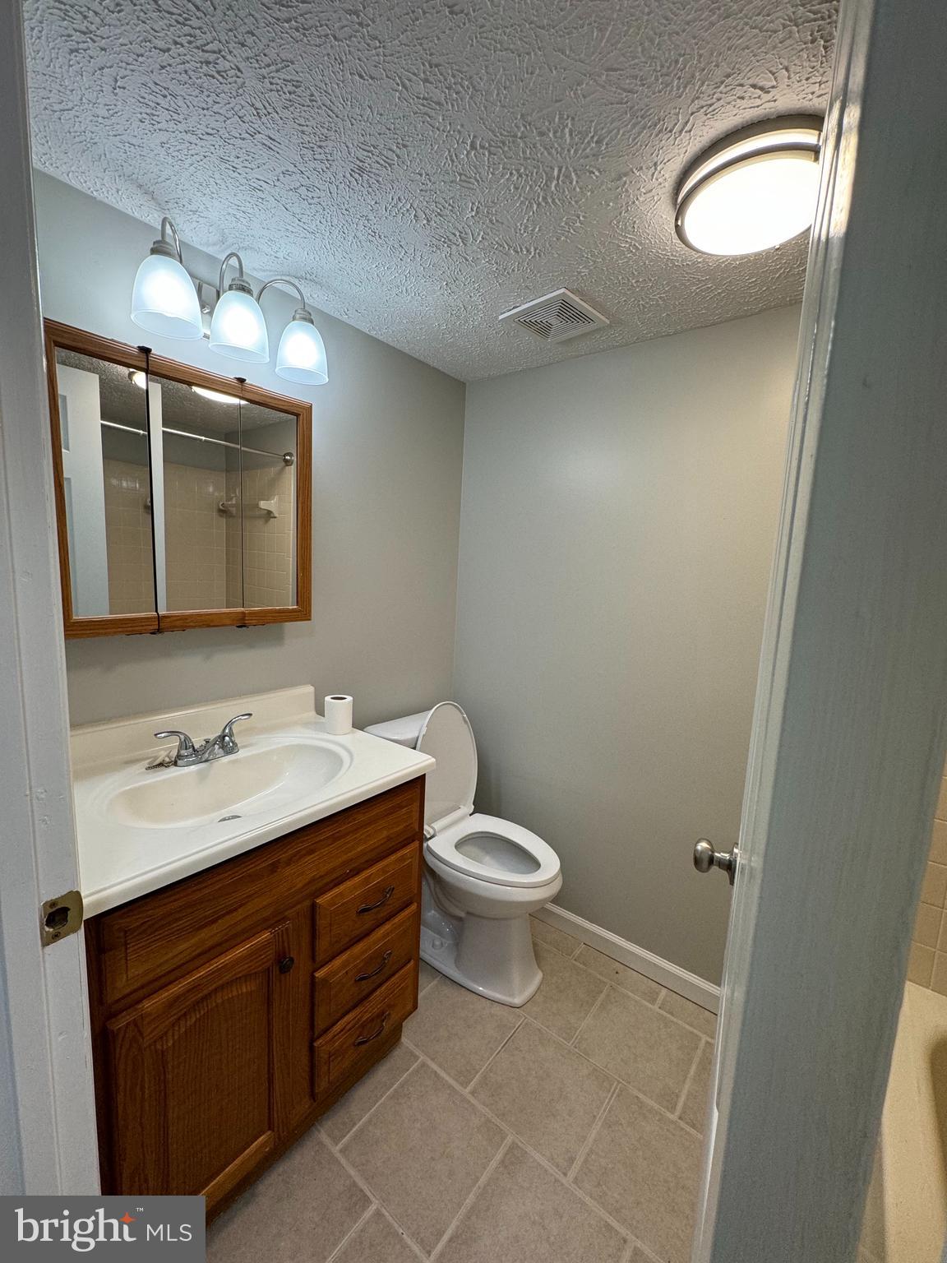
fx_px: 511
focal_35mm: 14
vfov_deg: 102.1
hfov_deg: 85.7
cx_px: 474
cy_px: 632
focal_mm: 2.22
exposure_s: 1/120
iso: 125
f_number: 2.2
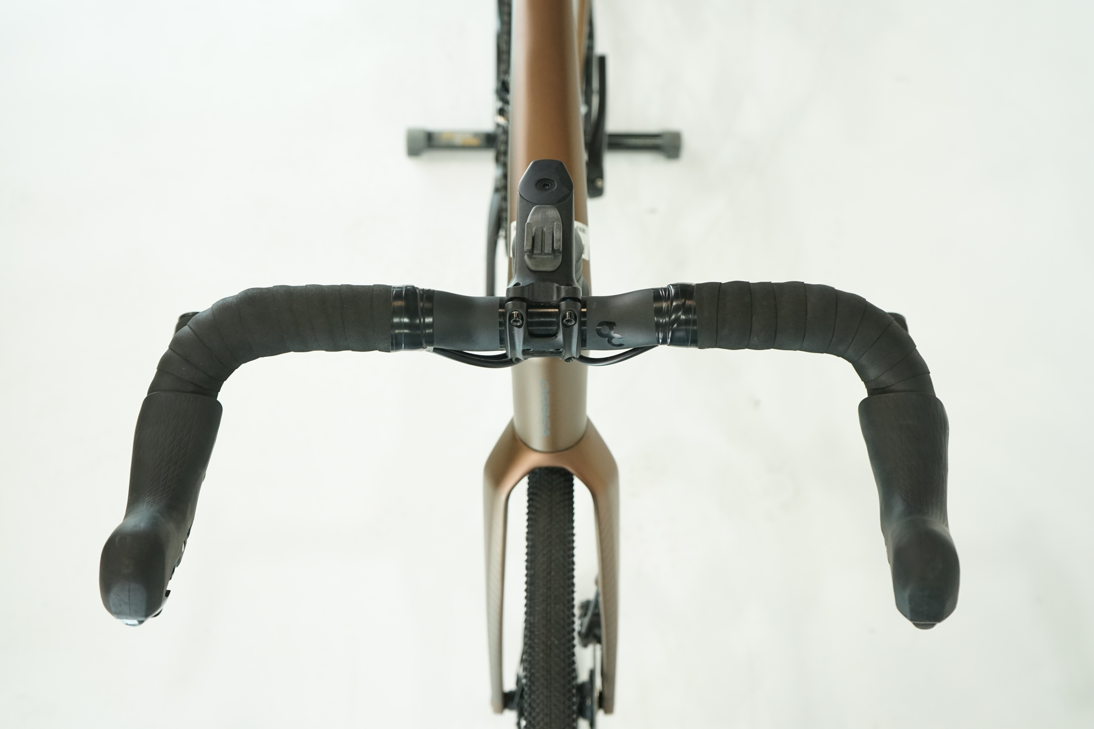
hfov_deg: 49.6
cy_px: 364
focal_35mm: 39
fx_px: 1185
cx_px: 547
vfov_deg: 34.2
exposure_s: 1/200
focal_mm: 39
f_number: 5
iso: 1600
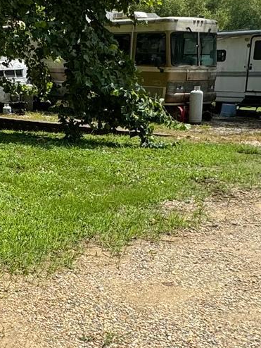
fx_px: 583
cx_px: -32
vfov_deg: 33.1
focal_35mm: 58
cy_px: 207
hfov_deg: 23.6
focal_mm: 2.22
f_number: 2.2
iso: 50
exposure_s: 1/1370
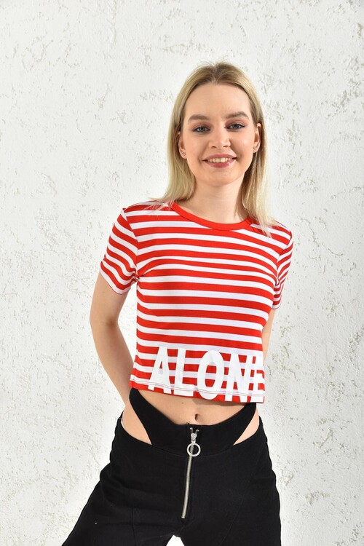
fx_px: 546
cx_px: 182
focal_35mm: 36
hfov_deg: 36.9
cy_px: 273
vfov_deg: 53.1
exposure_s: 1/160
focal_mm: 36
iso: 100
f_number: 7.1
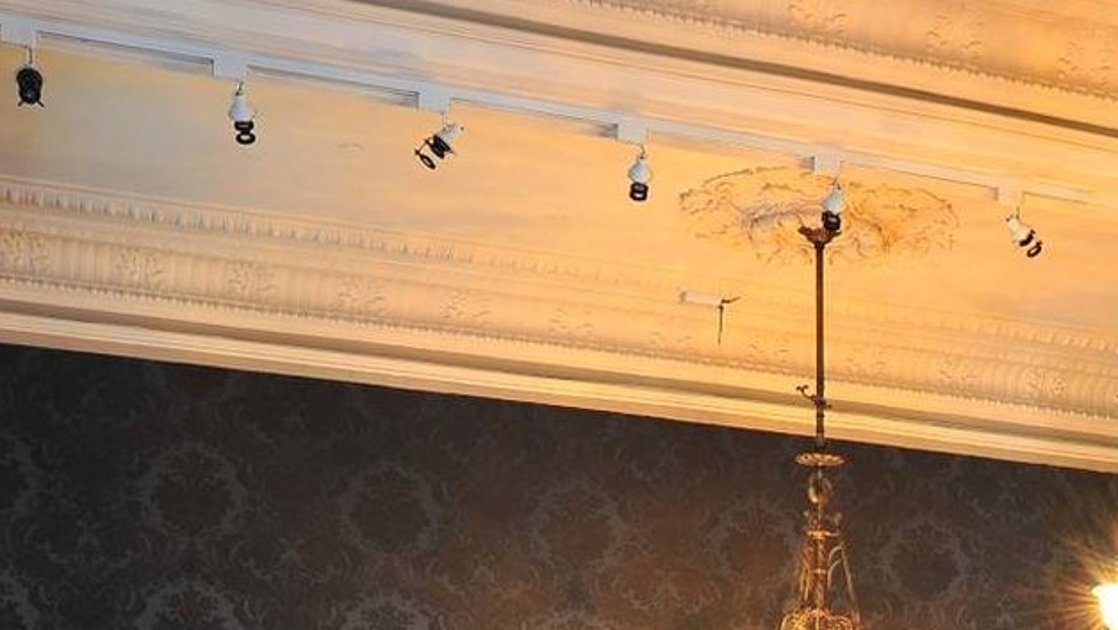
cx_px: 1082
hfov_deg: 24.8
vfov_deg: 13.2
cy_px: 1167
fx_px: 2431
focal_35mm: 82
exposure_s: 2
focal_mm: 24
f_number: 8
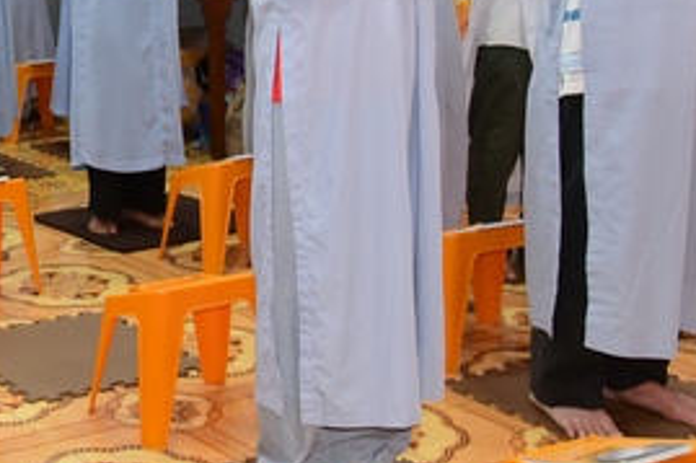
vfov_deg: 17.8
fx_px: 1449
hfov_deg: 25.2
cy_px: 28
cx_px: -52
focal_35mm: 75
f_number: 4.5
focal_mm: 31
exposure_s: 1/40
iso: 1000
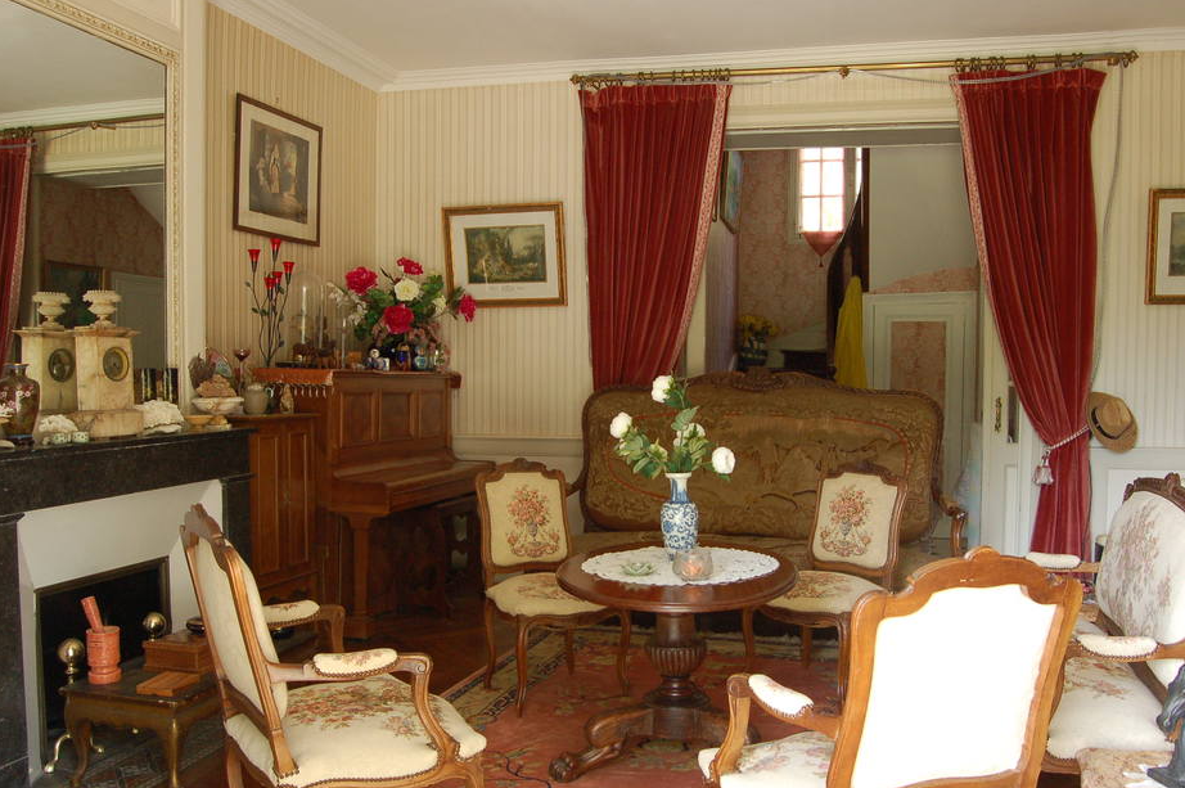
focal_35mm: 30
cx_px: 630
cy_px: 415
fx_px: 987
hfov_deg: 61.9
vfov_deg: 43.5
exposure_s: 1/25
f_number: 7.1
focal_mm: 18
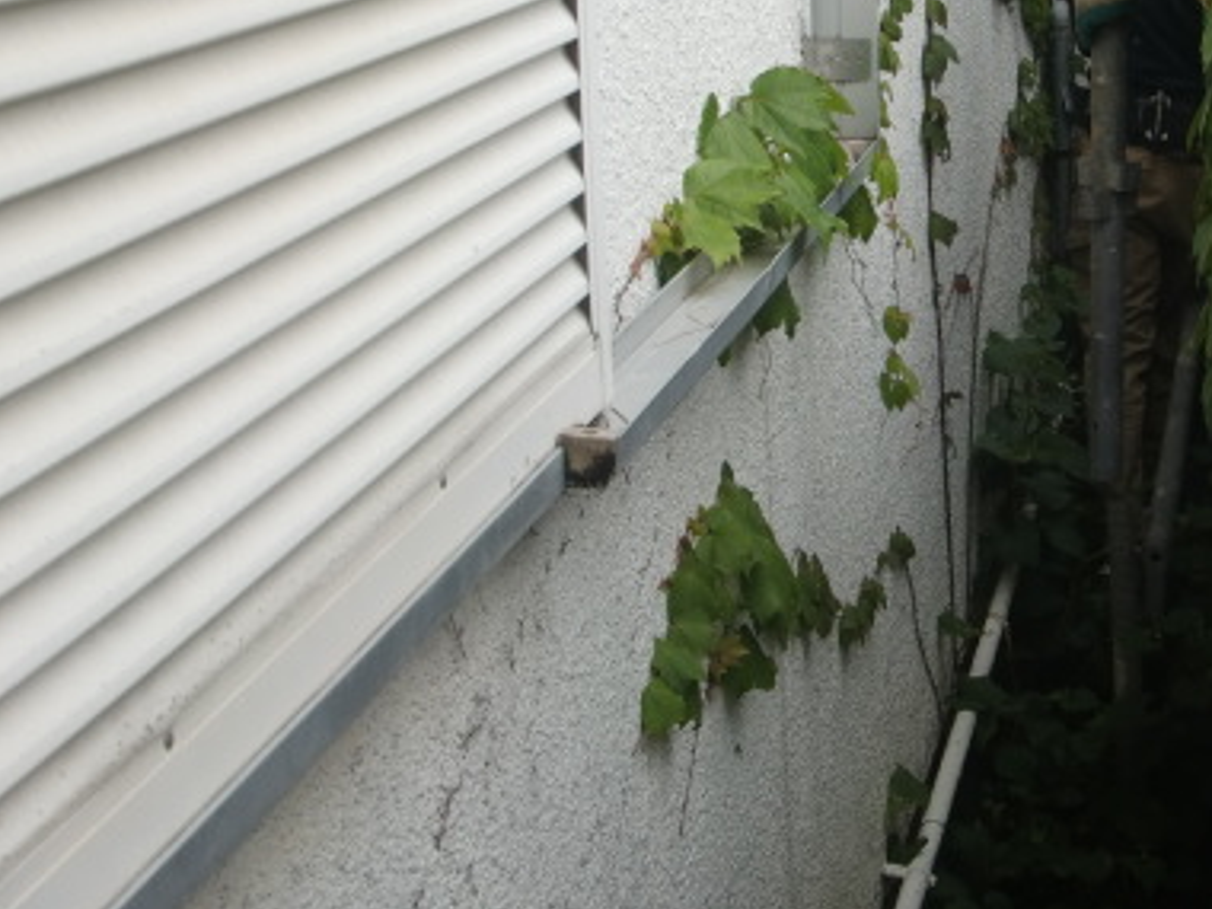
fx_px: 2241
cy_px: 179
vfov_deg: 22.6
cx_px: 989
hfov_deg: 29.5
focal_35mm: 64
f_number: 3.9
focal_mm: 6.66
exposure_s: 1/400
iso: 64
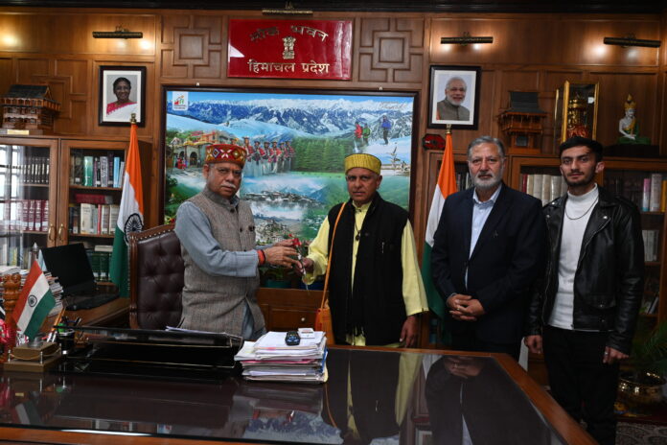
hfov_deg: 61.1
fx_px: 565
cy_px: 222
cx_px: 334
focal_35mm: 30
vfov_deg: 43.0
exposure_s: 1/125
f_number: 6.3
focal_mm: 30.5
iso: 2500
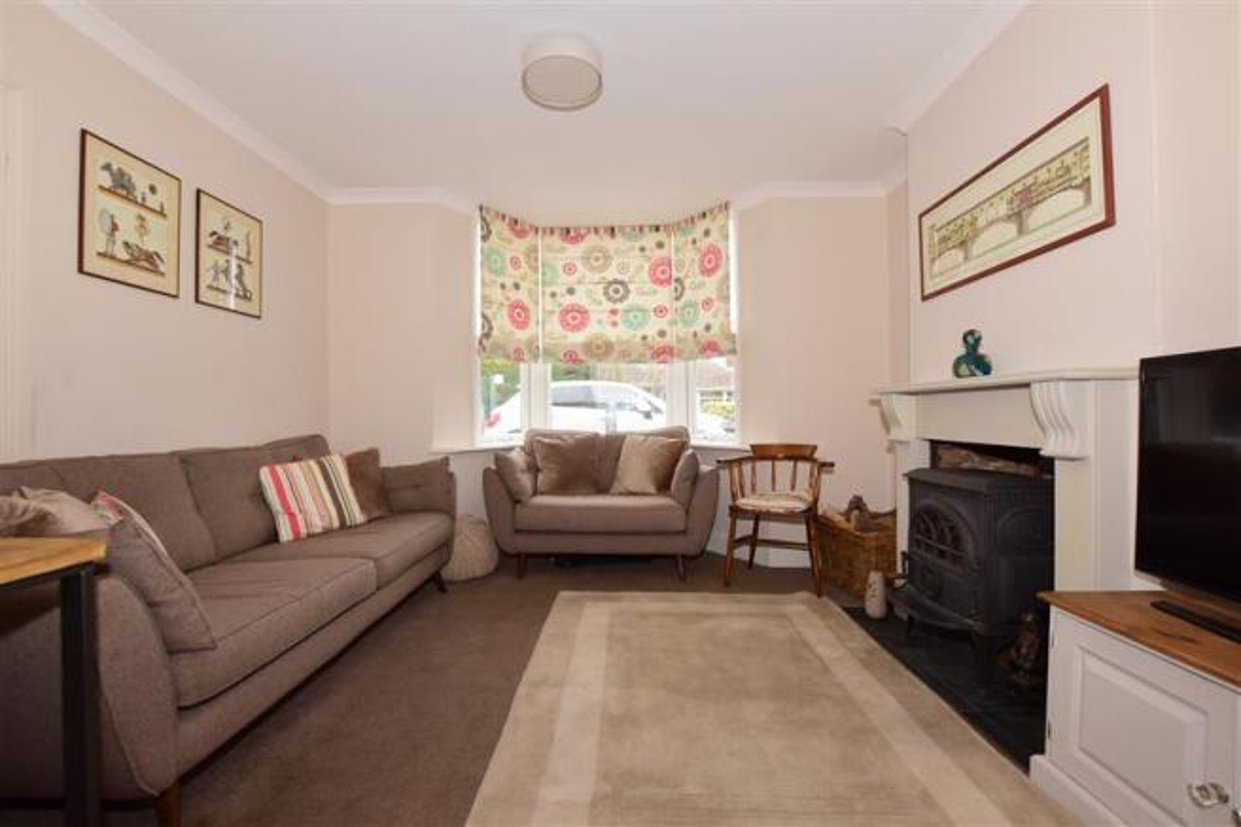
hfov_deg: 100.4
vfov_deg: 77.3
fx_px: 517
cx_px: 620
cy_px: 414
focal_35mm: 15
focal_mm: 10
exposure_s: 1/13
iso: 400
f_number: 5.6
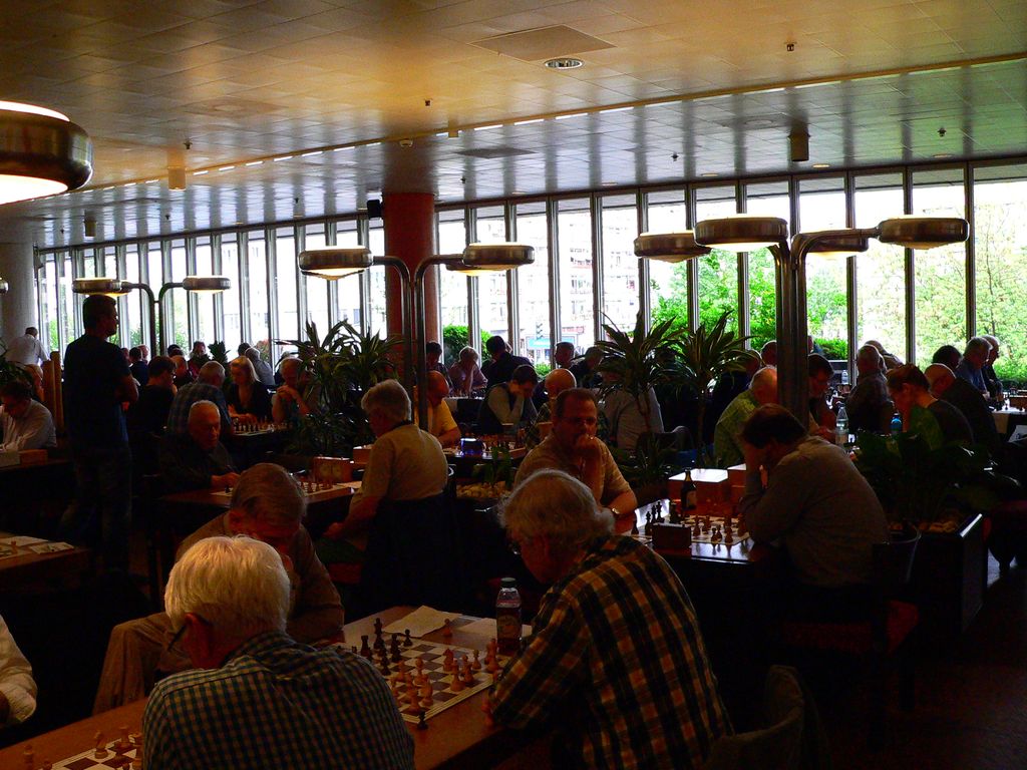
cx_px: 514
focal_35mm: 36
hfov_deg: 51.4
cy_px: 385
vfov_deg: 39.7
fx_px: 1068
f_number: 3.3
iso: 400
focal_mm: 6
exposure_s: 1/100
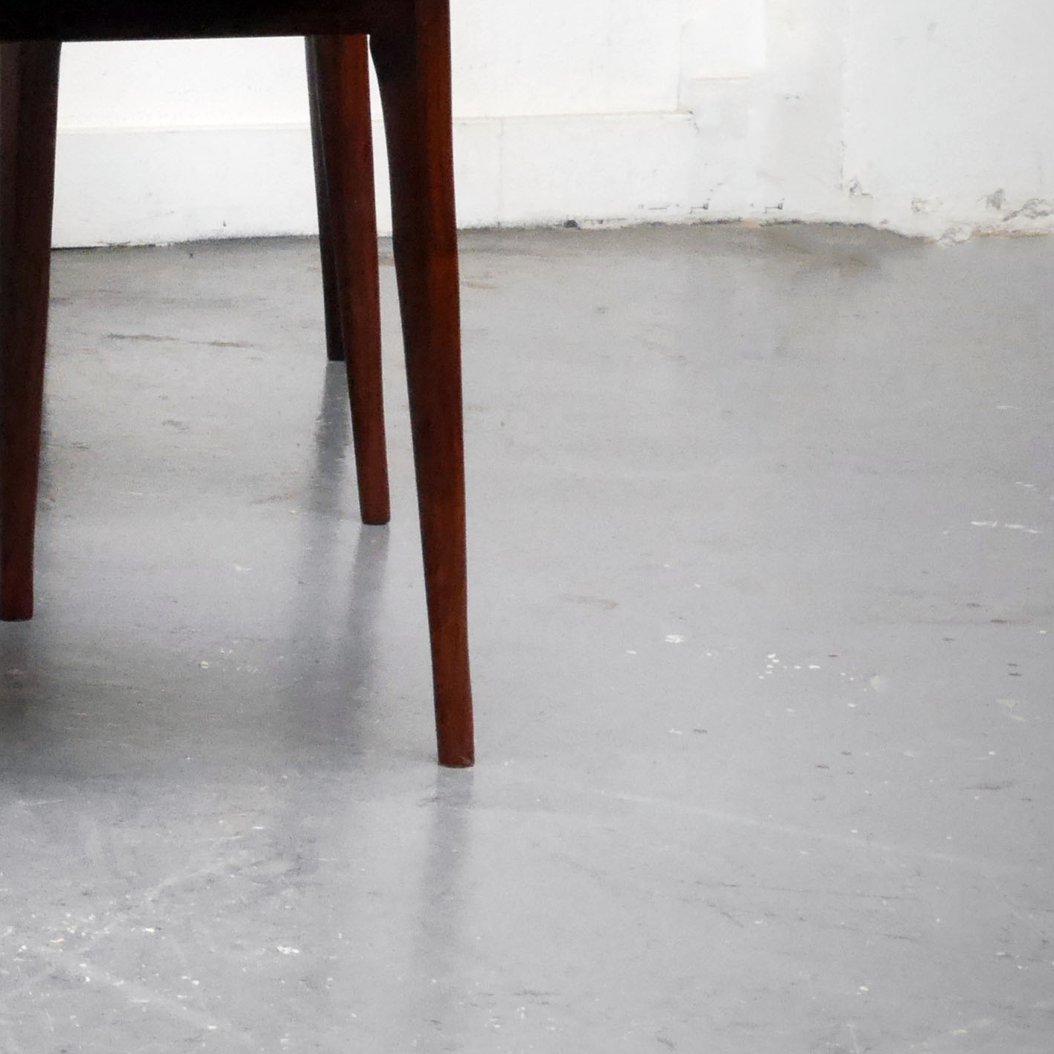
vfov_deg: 10.0
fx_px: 5925
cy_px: -165
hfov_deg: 9.8
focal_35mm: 172
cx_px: -650
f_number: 13
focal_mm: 30
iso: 3200
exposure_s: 1/13
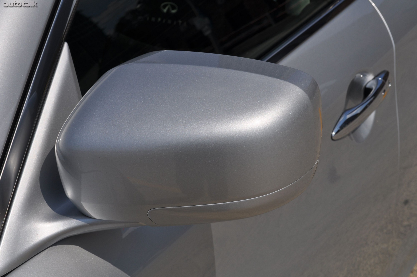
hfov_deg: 28.1
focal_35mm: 72
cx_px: 208
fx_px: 833
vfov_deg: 18.9
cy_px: 138
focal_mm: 48
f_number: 13
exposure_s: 1/640
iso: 200
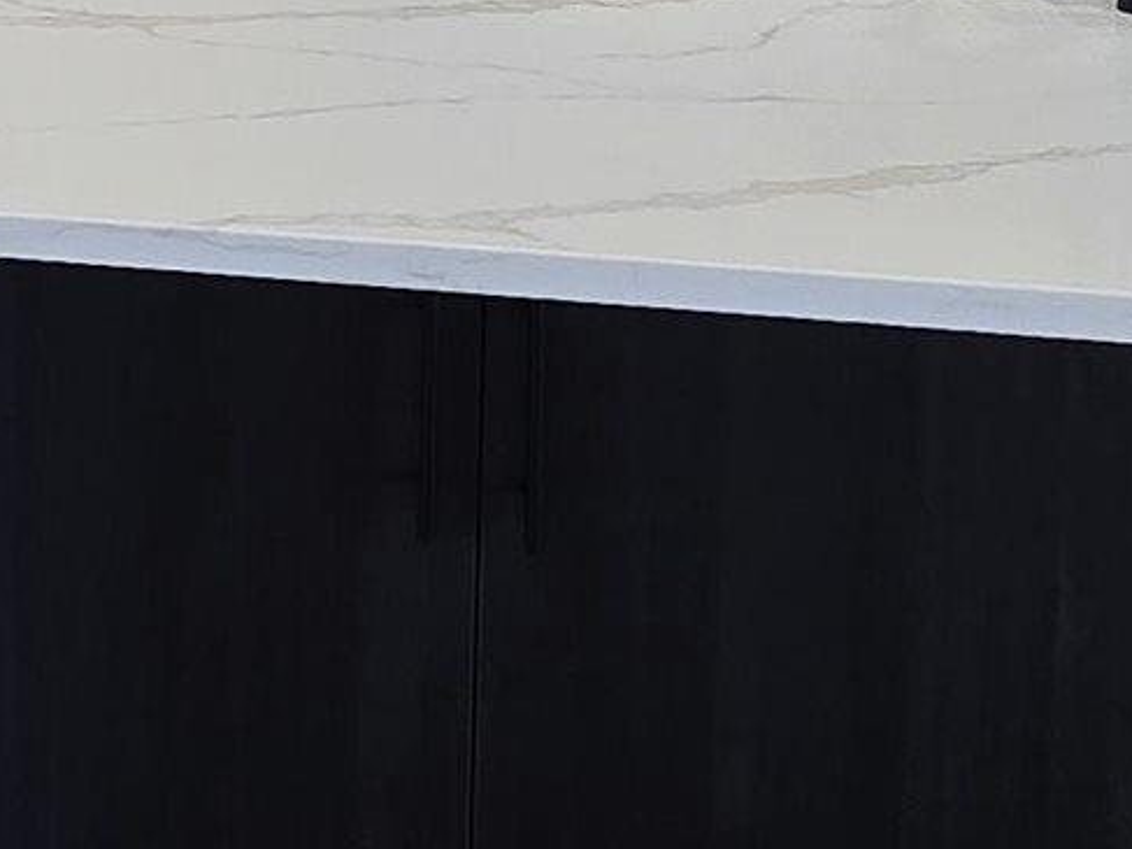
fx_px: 2681
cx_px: -939
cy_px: -267
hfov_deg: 18.4
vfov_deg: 16.9
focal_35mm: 82
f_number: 2.2
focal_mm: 2.2
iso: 80
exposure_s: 1/60
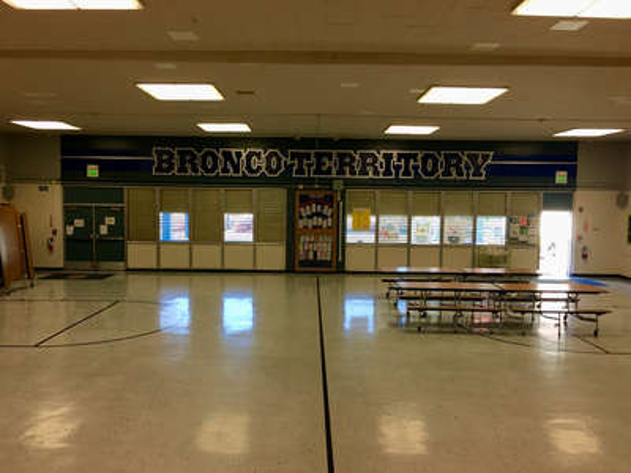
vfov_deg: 48.2
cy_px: 236
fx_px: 529
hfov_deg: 61.7
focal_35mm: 29
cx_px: 316
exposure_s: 1/30
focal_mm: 4.15
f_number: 2.2
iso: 32
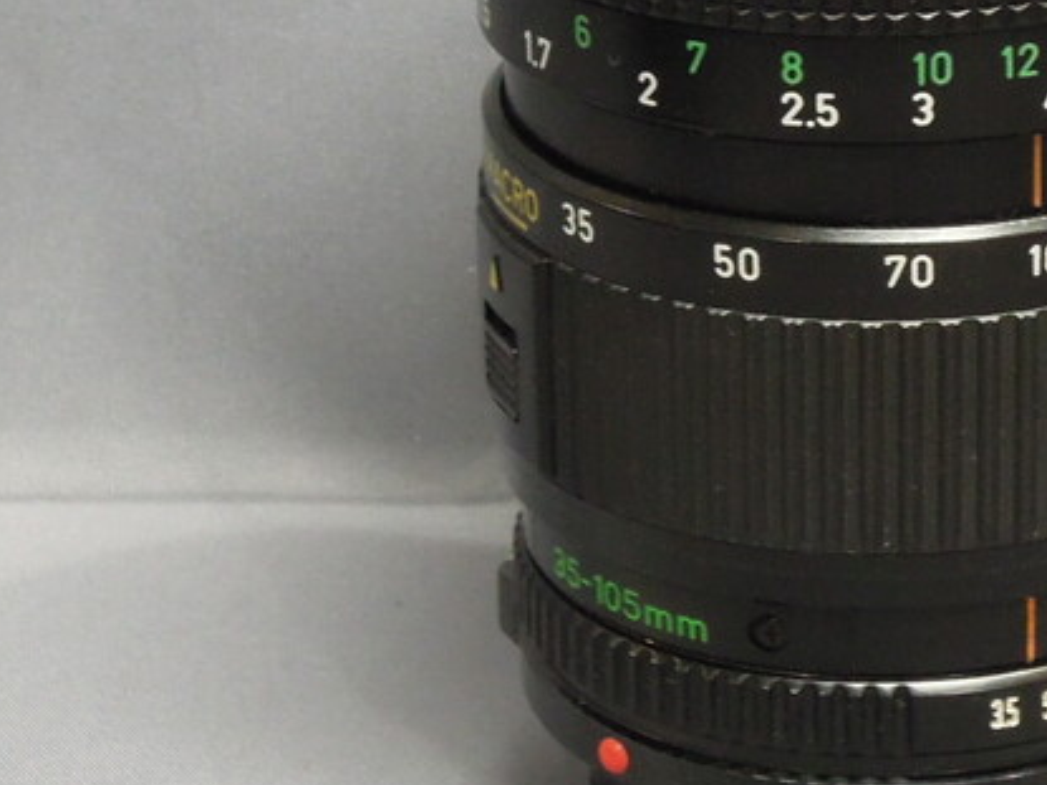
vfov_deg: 9.3
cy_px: 141
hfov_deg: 12.4
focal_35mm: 159
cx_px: 868
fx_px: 4808
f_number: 5
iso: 450
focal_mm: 9.9
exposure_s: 1/15
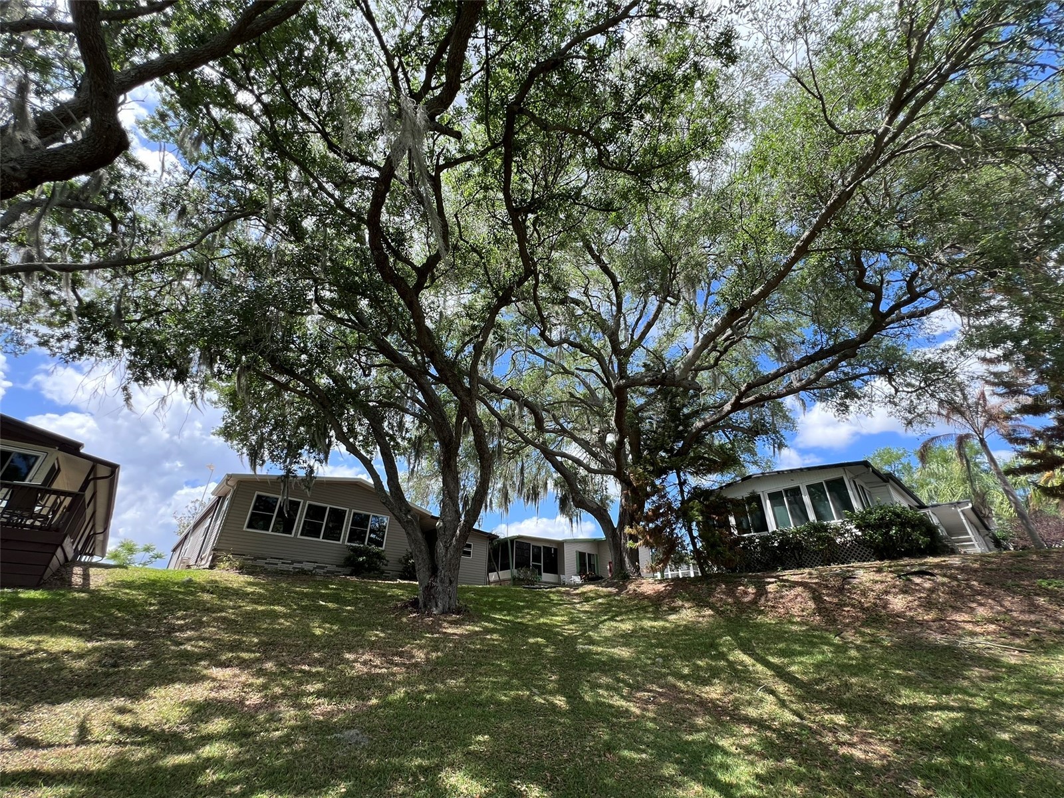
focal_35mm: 13
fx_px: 400
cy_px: 399
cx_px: 532
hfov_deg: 106.2
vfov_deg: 89.9
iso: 32
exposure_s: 1/444
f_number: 1.8
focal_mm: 1.57
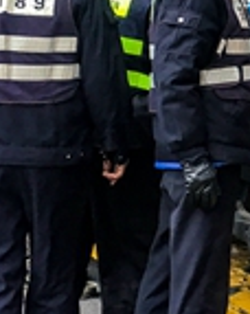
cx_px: 371
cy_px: 53
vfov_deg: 16.0
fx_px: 1103
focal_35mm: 119
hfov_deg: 12.3
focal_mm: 4.15
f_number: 2.2
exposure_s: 1/33
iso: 40
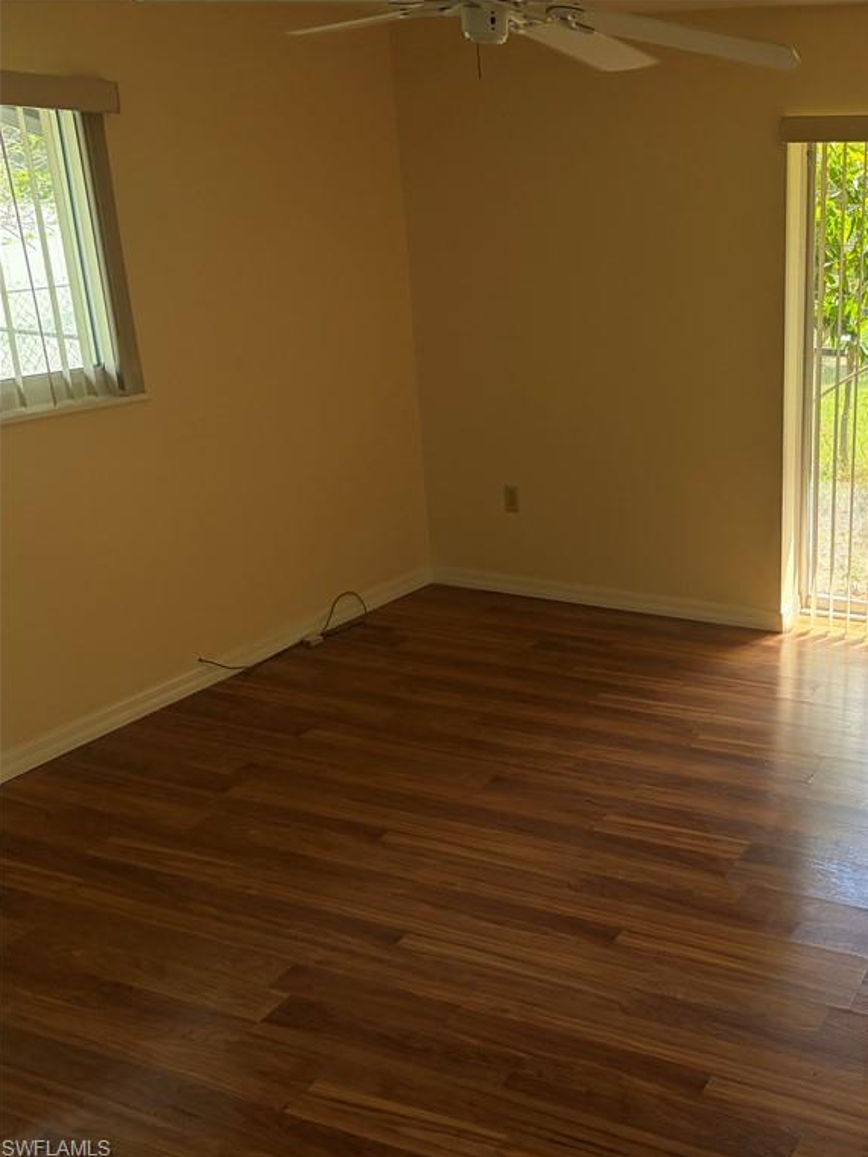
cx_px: 777
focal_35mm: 35
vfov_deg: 52.6
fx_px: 1170
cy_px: 579
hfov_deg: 38.0
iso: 80
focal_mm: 5.96
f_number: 1.6
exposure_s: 1/204
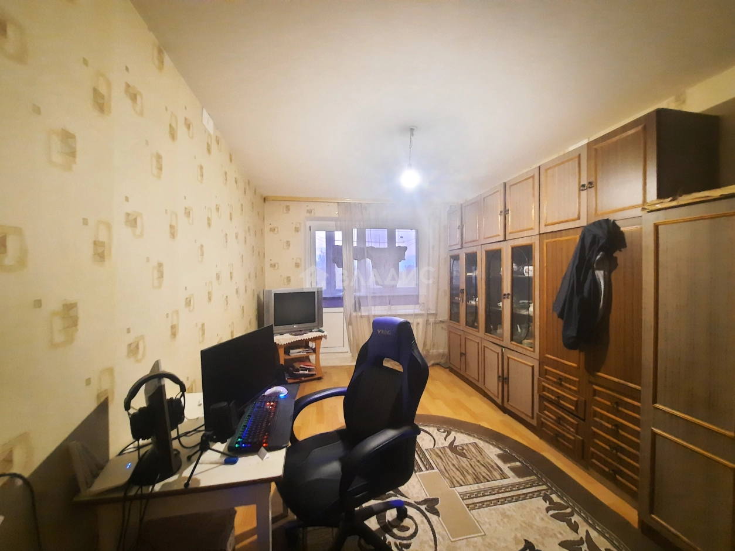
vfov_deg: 89.9
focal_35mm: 13
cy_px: 276
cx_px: 368
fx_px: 276
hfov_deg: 106.2
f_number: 2.2
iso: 640
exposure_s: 1/20
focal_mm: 1.74
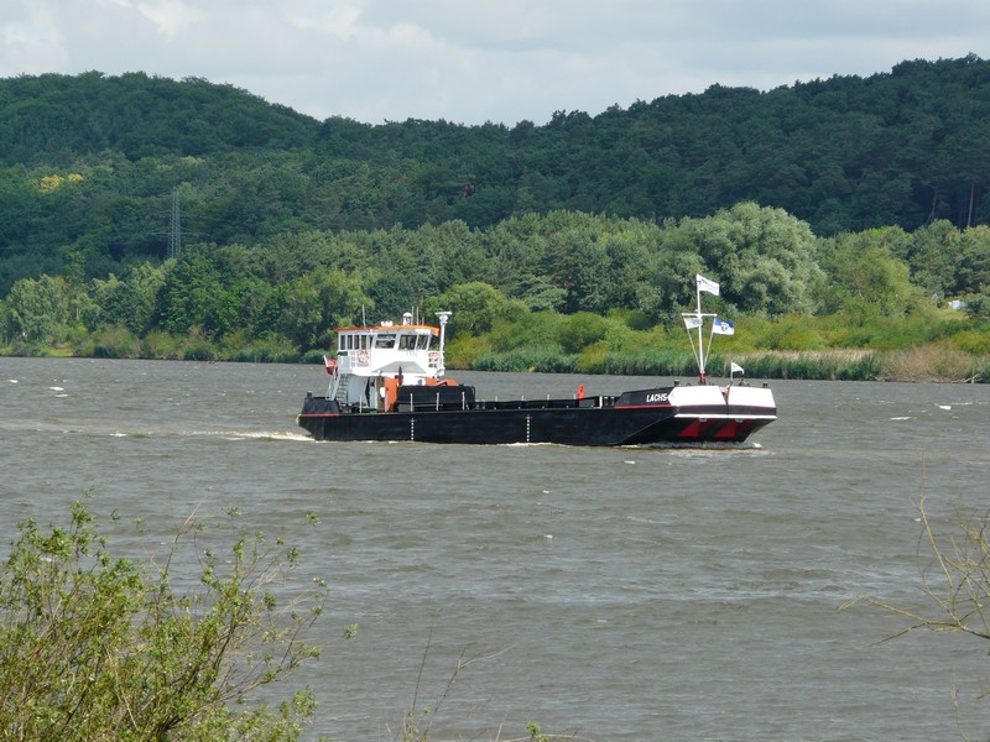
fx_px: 7207
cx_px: 495
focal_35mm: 252
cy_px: 371
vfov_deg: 5.9
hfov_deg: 7.9
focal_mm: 41.5
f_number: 5.6
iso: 100
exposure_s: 1/400
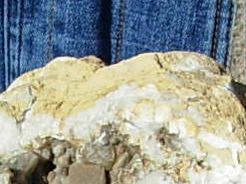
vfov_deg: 8.9
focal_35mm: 159
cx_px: 111
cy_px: 350
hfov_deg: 12.4
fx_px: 1130
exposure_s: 1/886
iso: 50
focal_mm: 6.3
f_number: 4.9
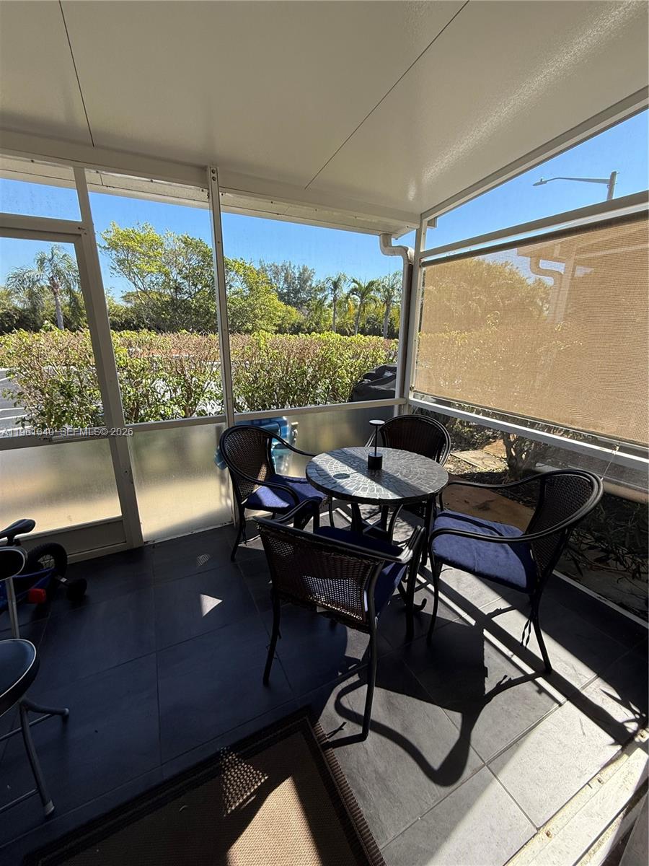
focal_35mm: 14
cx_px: 324
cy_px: 433
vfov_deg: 102.1
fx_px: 350
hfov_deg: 85.7
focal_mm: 2.22
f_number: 2.2
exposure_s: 1/439
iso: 64
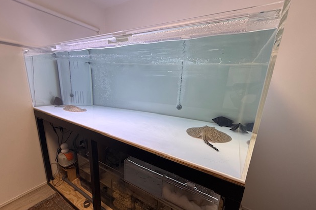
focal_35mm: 15
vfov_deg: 77.2
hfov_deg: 100.4
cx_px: 160
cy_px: 114
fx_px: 132
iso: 100
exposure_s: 1/120
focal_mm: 2.22
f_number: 2.2
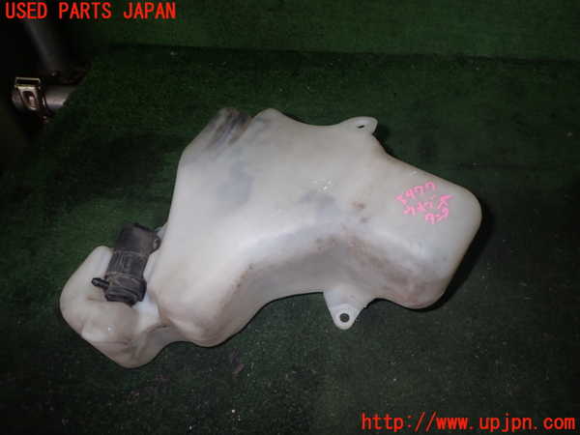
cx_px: 290
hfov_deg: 69.4
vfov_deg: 54.9
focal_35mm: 25
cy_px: 218
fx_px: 419
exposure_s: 1/30
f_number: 5.6
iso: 200
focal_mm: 4.5
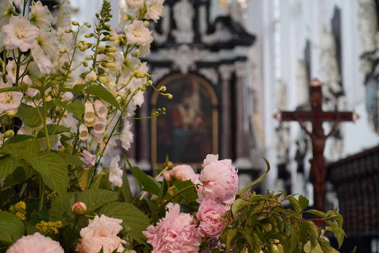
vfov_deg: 22.1
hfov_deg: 32.6
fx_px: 647
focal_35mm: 62
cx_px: 190
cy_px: 126
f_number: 4
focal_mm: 41
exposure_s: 1/80
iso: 250
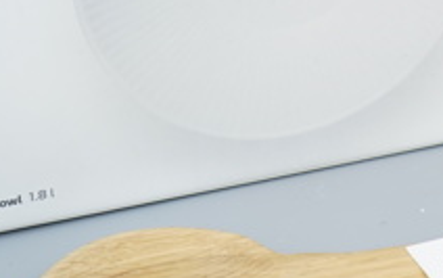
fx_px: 1777
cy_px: -136
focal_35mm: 147
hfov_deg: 13.9
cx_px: 479
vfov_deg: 8.7
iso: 100
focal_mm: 34
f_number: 4.5
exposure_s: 1/60
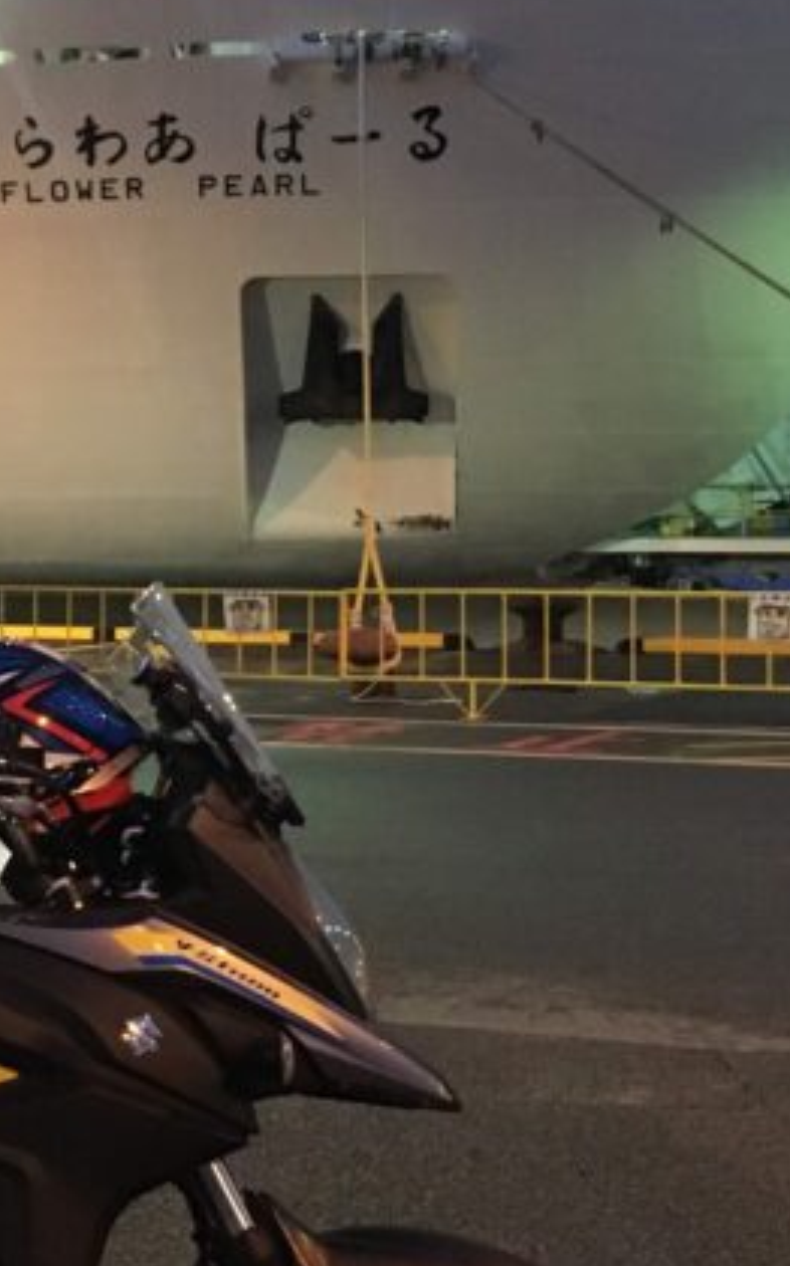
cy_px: 699
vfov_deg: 27.5
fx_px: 2587
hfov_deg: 17.1
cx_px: 66
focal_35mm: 75
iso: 320
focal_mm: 4.15
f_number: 2.2
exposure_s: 1/15
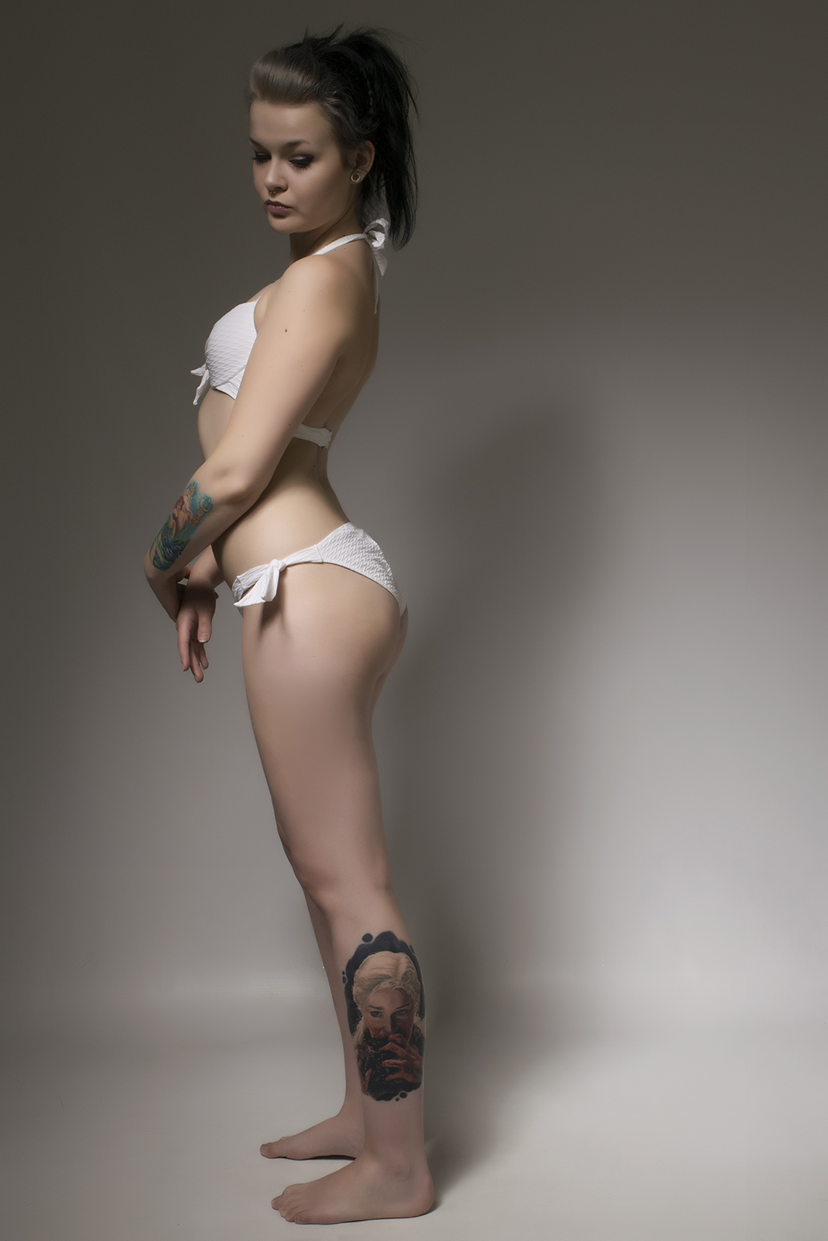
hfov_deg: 28.1
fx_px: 1656
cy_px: 620
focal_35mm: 48
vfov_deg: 41.1
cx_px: 414
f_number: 18
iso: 200
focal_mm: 32
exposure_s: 1/60
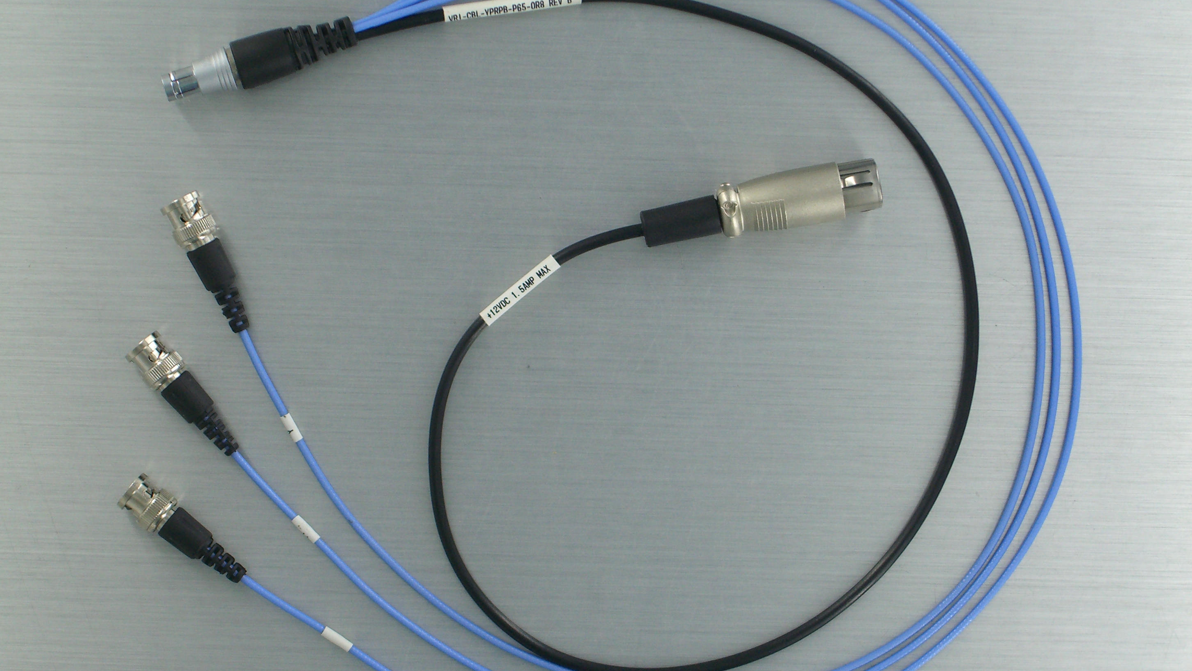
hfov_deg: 23.2
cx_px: 590
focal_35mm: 92
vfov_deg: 13.2
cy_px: 316
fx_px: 2908
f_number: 4.4
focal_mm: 16.6
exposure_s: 1/50
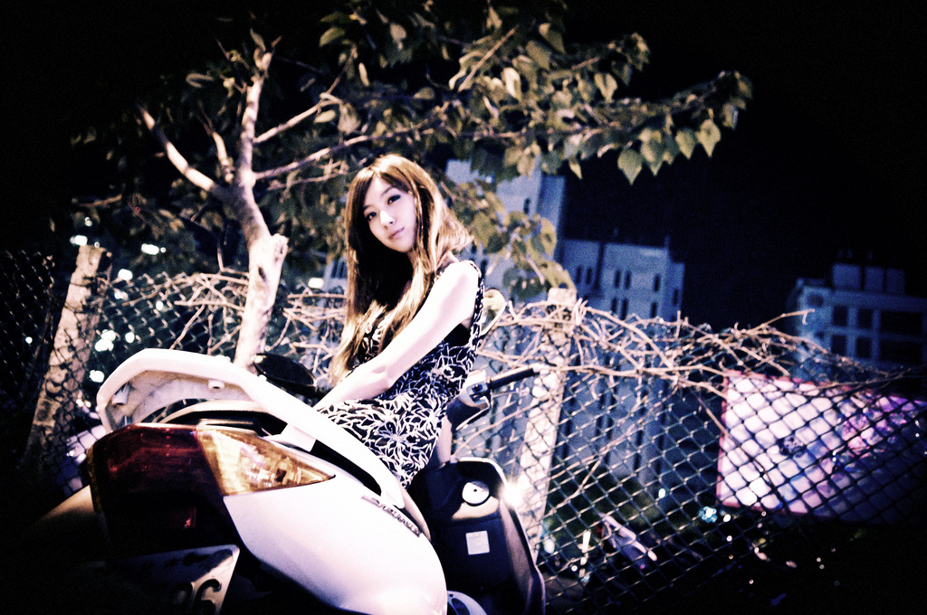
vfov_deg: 38.3
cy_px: 308
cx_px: 464
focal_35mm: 34
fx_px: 887
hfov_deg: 55.2
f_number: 2.8
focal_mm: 23
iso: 3200
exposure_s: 1/6
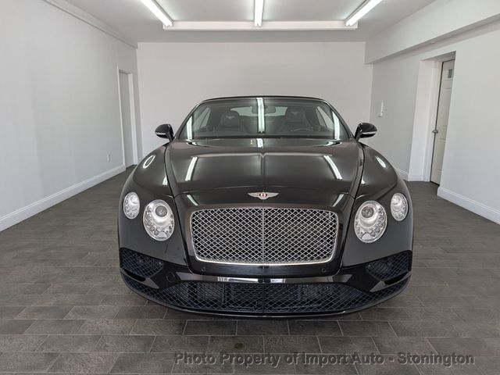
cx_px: 250
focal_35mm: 24
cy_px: 188
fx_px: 347
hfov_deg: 71.6
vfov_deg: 56.8
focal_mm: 6.9
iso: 34
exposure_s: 1/60
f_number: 1.68
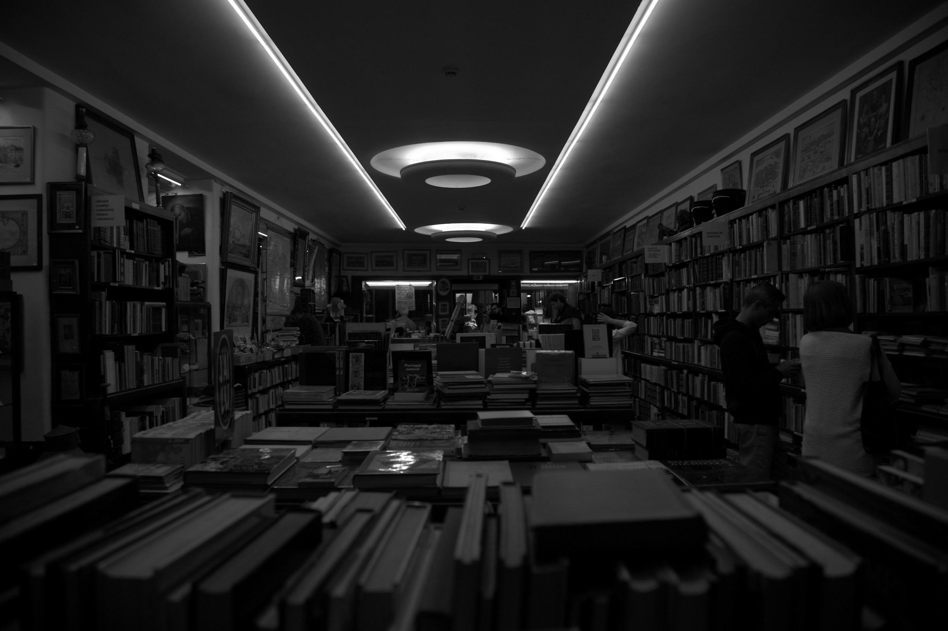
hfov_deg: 76.1
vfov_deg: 55.1
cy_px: 316
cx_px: 474
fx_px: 605
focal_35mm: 23
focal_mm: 24
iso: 125
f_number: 4
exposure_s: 1/20
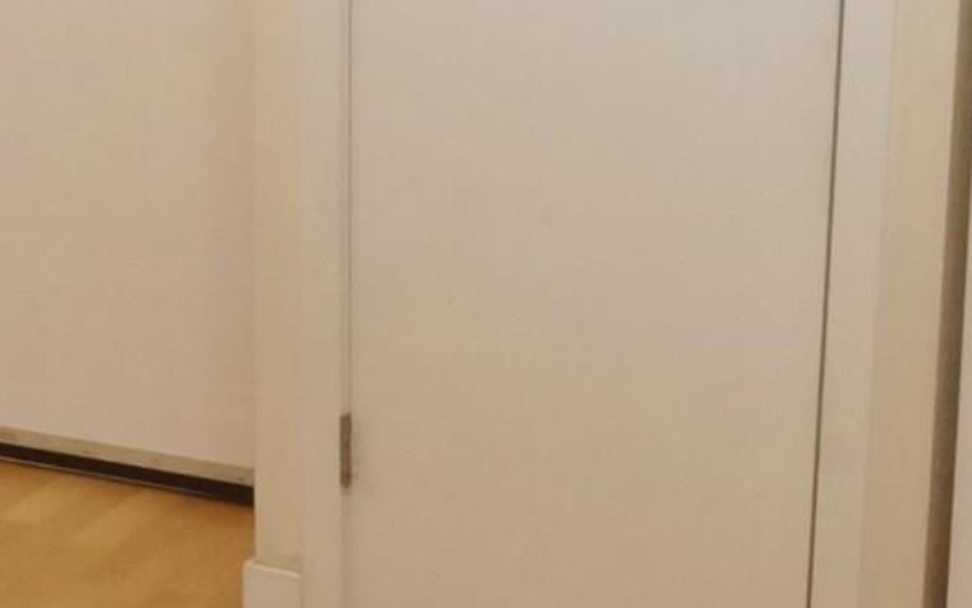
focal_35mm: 91
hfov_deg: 22.8
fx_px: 2405
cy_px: 6
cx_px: 552
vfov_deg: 14.2
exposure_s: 1/8
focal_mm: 11
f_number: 18
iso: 800
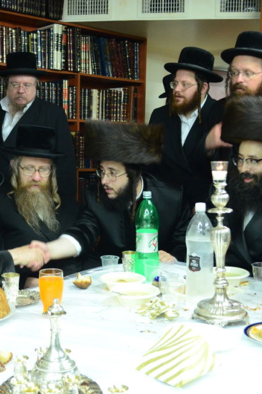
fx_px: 600
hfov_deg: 24.5
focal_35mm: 55
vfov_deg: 36.2
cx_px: 82
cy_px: 196
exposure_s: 1/40
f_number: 5
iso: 1600
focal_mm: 24
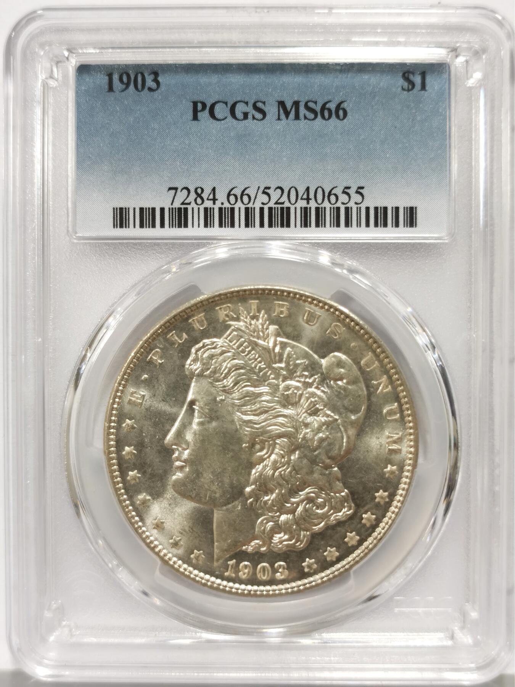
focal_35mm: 54
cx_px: 258
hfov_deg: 27.0
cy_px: 344
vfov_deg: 35.5
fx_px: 1071
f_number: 16
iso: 125
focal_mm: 5.56
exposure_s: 1/100
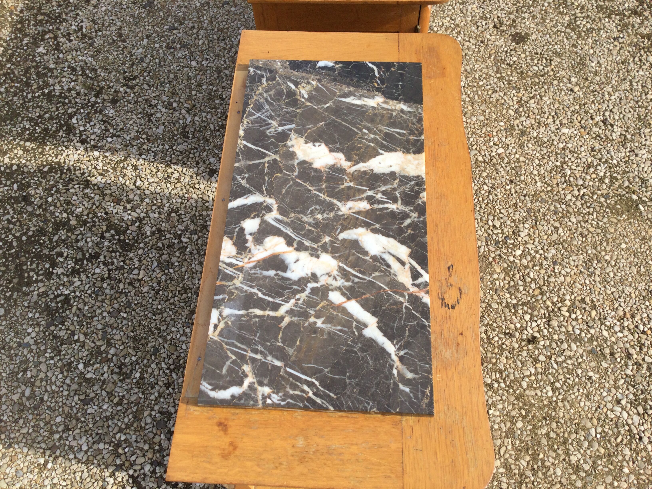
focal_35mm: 31
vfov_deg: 45.4
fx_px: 584
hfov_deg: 58.4
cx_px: 326
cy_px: 244
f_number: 2.4
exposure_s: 1/831
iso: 25
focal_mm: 3.3
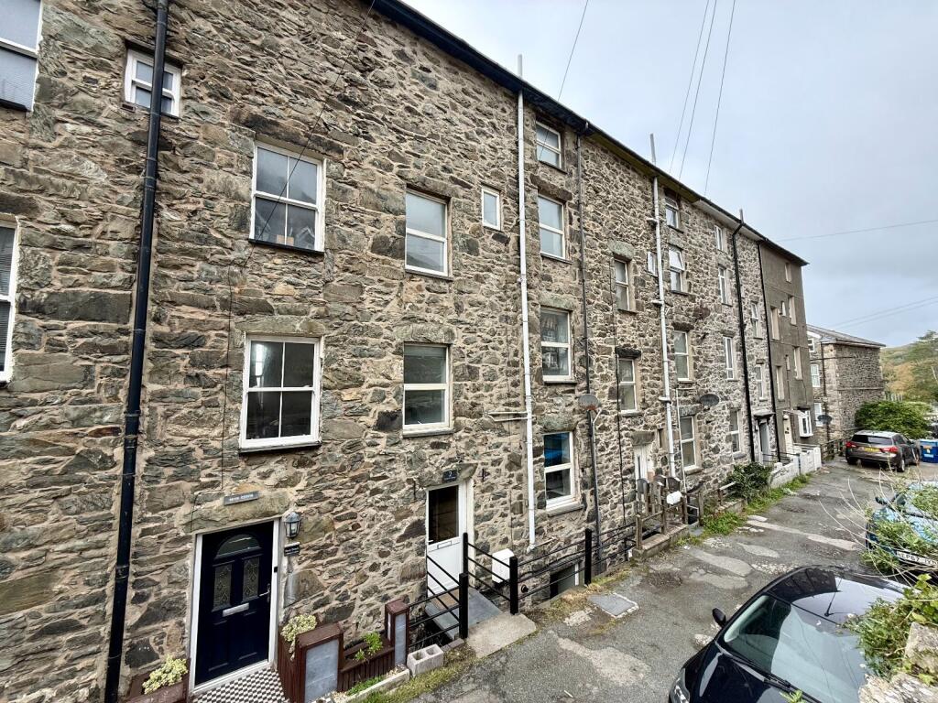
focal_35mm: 14
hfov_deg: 102.1
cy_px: 352
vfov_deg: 85.7
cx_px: 469
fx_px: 379
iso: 50
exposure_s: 1/395
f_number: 2.2
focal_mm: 2.22
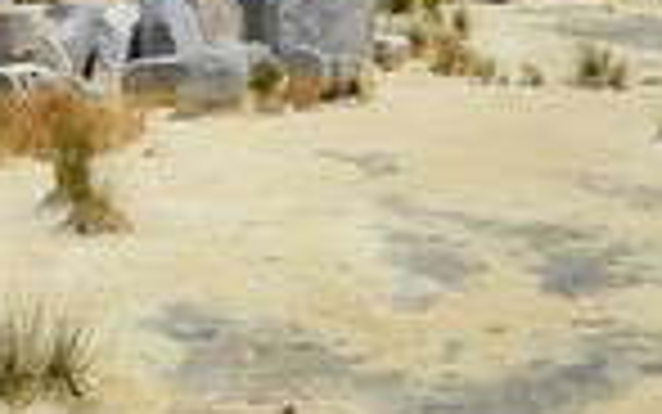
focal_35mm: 90
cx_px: 185
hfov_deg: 22.9
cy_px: 22
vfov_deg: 14.4
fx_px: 1624
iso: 200
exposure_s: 1/320
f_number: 16
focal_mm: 31
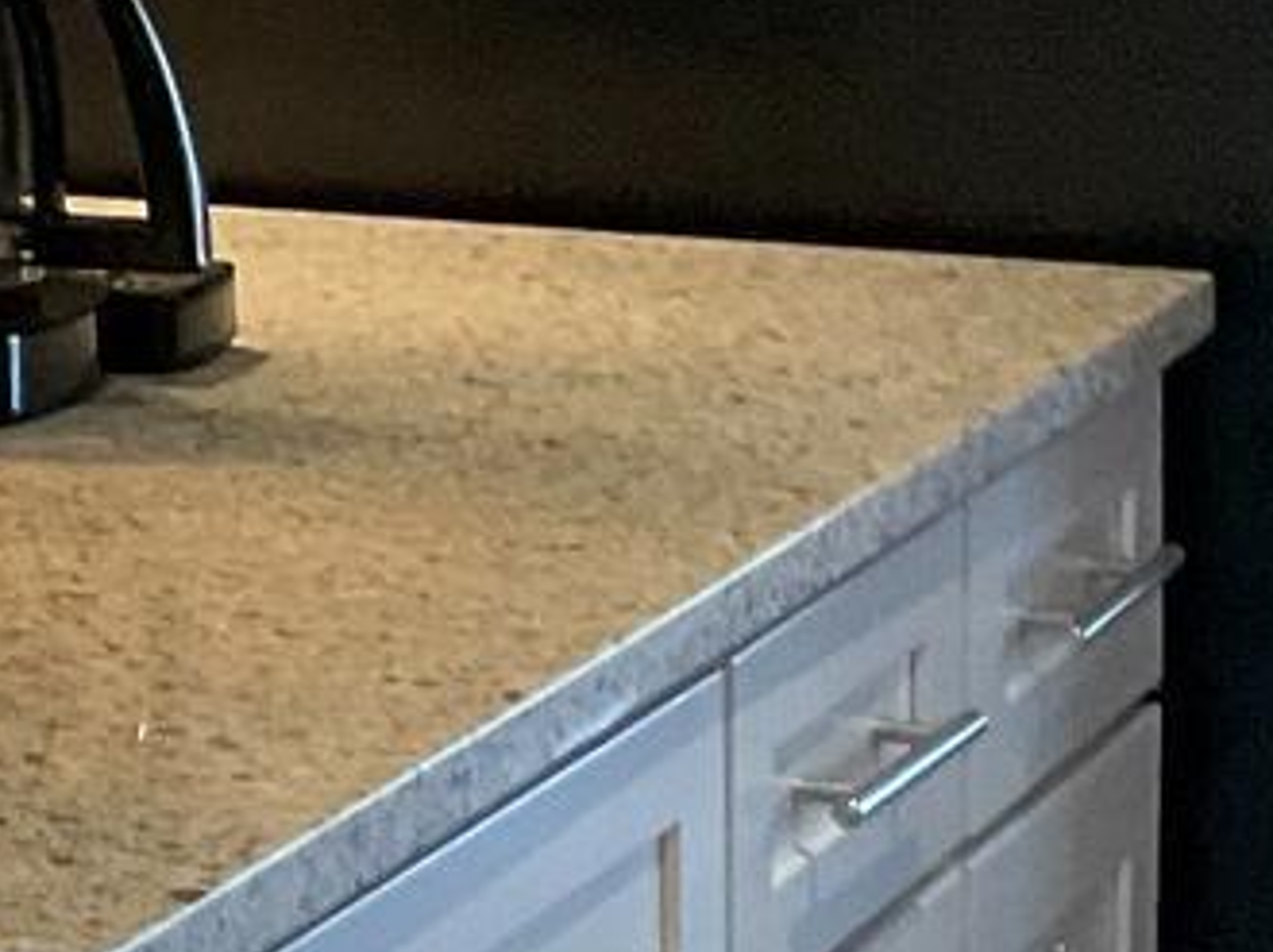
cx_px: -2207
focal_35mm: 180
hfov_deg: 9.3
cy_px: -146
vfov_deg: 8.2
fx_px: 6615
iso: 80
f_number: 1.8
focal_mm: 3
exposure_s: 1/60
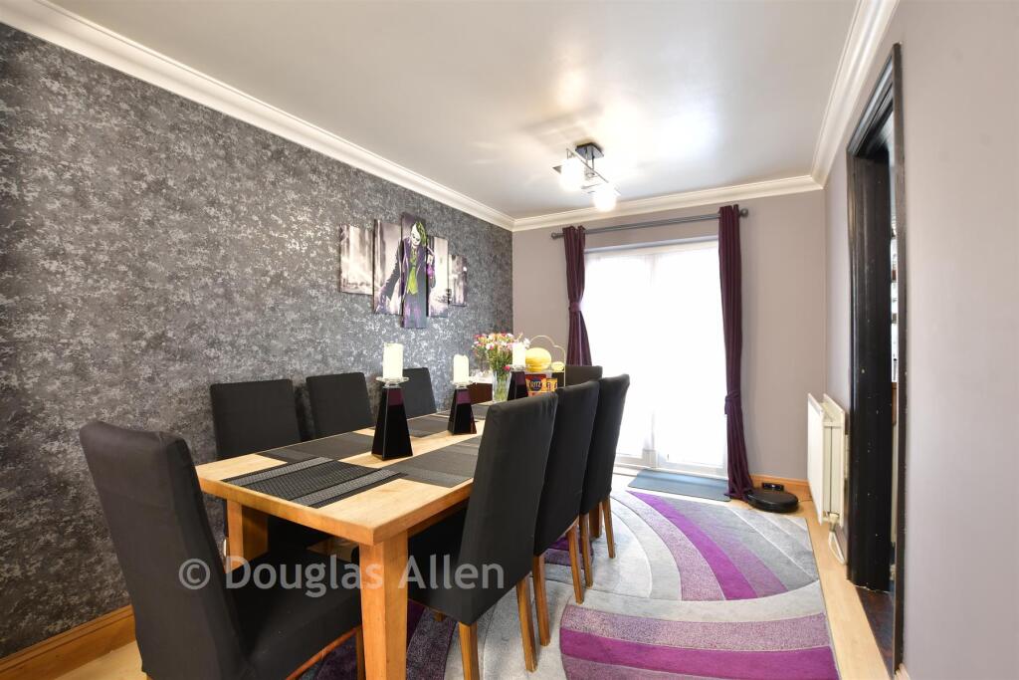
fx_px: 425
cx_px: 510
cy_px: 340
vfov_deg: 77.3
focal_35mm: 15
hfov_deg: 100.4
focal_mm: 10
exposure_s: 1
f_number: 8
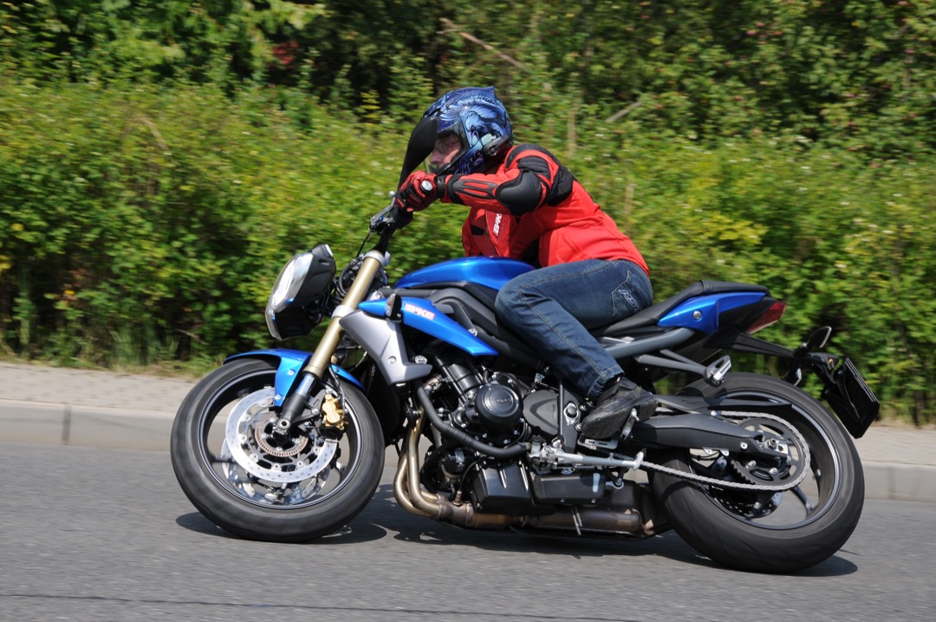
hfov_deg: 20.6
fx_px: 2571
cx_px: 468
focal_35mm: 99
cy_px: 311
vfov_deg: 13.8
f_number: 9
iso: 200
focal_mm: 66
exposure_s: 1/500
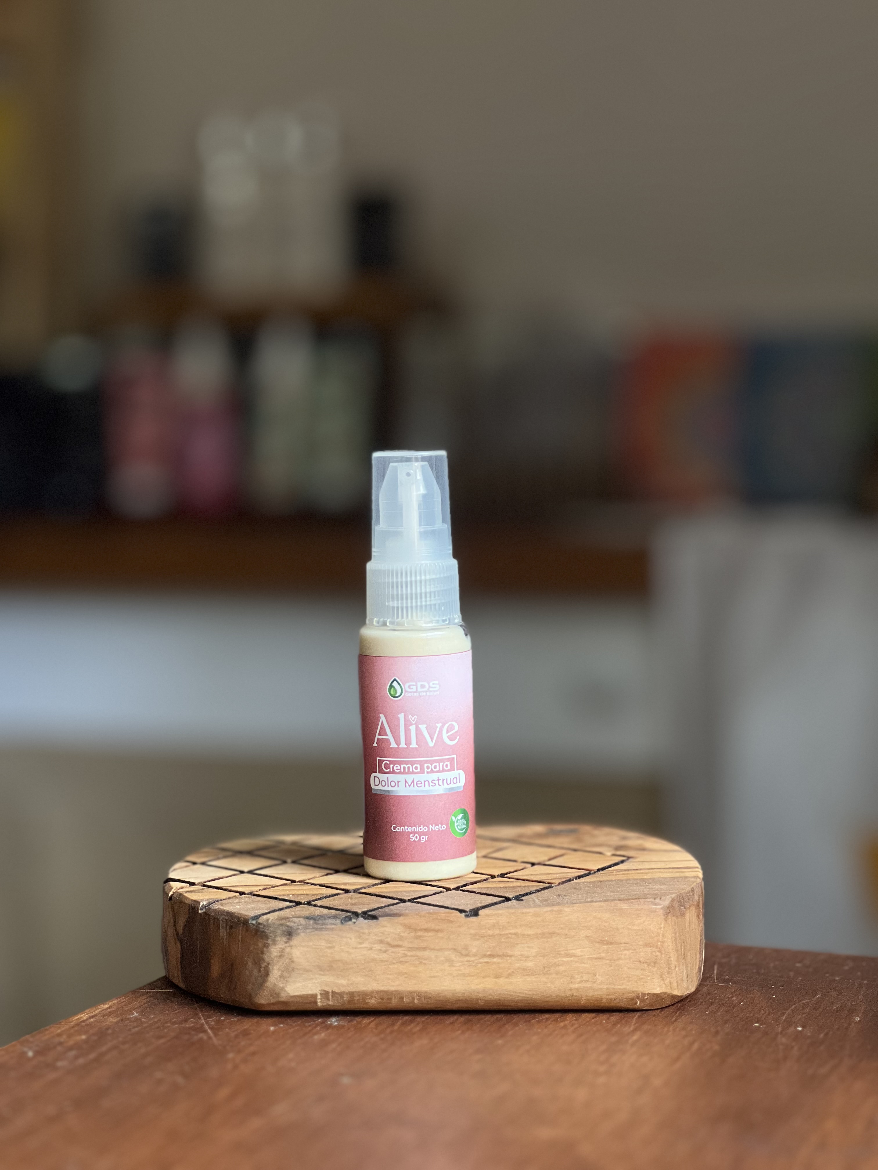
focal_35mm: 77
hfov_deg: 19.1
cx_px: 439
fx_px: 2604
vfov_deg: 25.3
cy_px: 585
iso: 250
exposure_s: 1/86
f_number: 2.8
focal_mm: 9
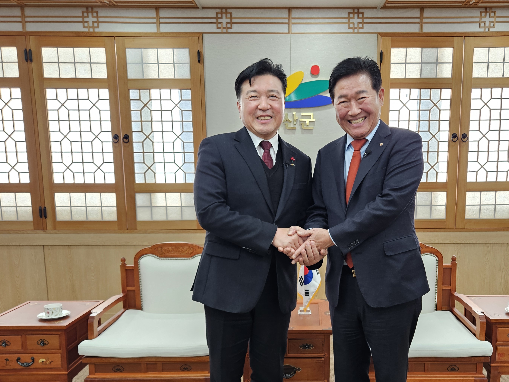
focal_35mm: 34
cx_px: 304
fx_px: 500
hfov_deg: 53.6
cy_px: 256
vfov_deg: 41.2
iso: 125
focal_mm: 5.4
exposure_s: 1/120
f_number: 1.8
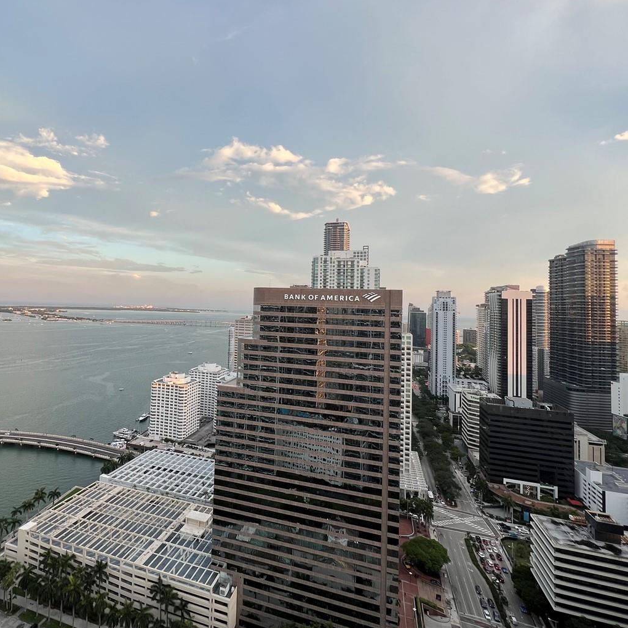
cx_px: 234
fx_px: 369
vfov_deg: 80.6
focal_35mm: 18
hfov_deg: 79.2
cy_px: 288
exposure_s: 1/235
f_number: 1.8
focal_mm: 1.57
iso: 32
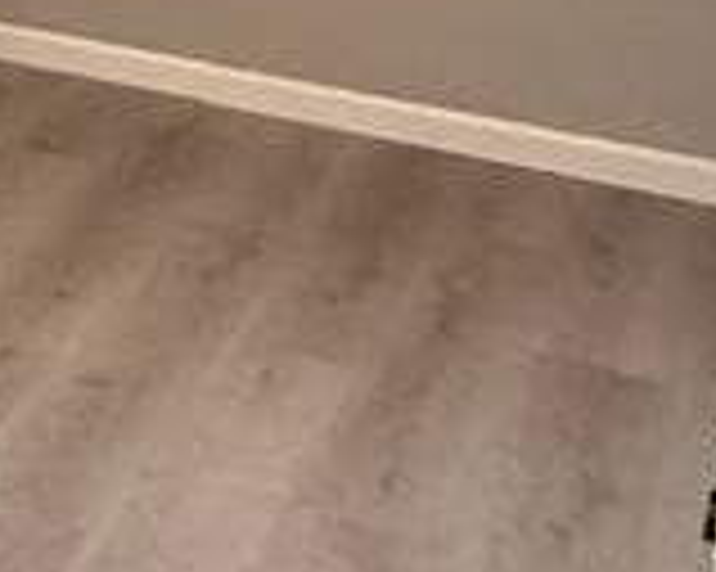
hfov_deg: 15.5
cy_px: -351
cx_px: -851
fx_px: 1864
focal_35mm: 88
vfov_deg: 15.7
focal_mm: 2.22
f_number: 2.2
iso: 500
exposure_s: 1/60
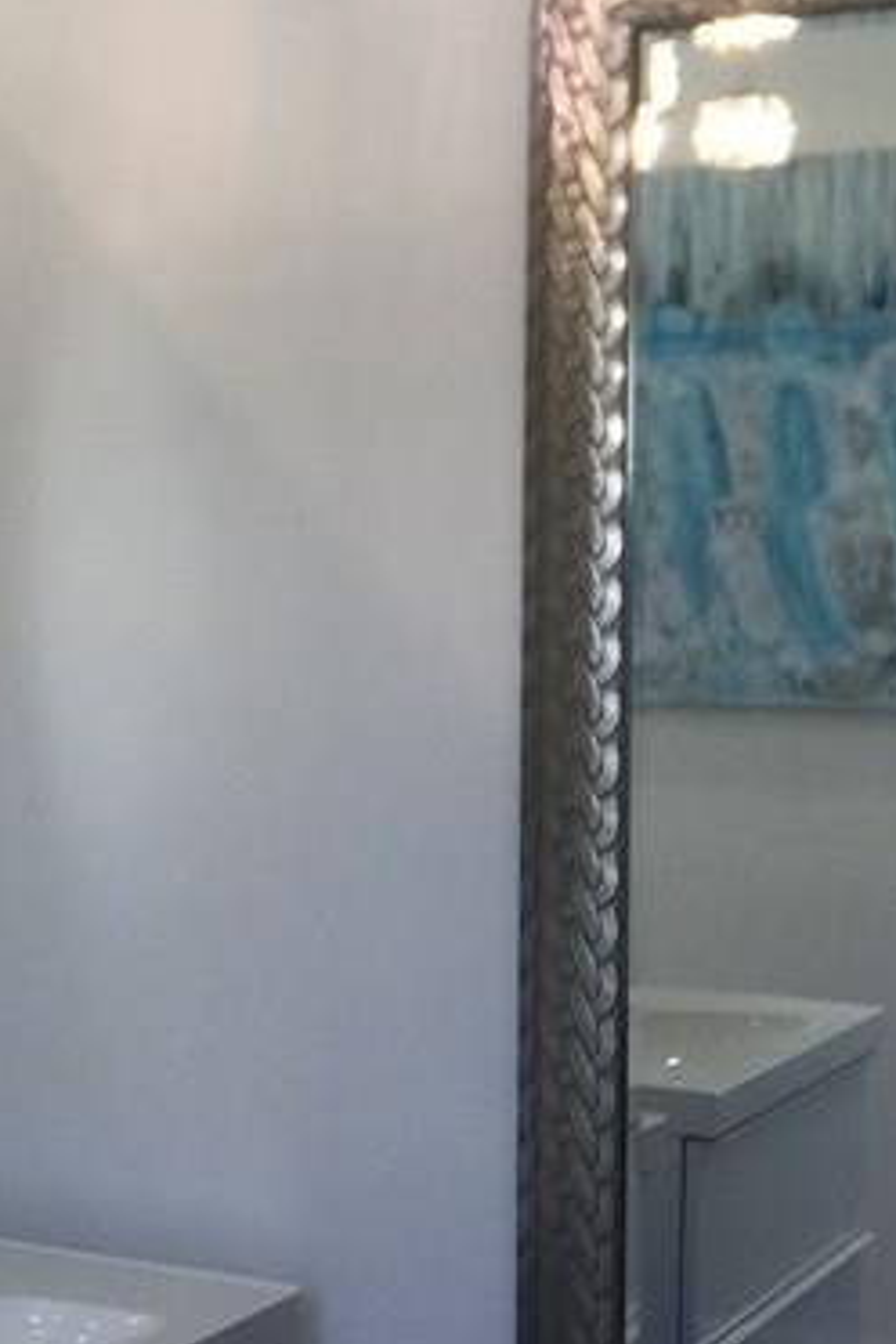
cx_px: -701
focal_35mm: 83
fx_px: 3098
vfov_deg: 24.5
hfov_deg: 14.5
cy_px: 593
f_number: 2.2
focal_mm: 4.15
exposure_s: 1/40
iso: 32
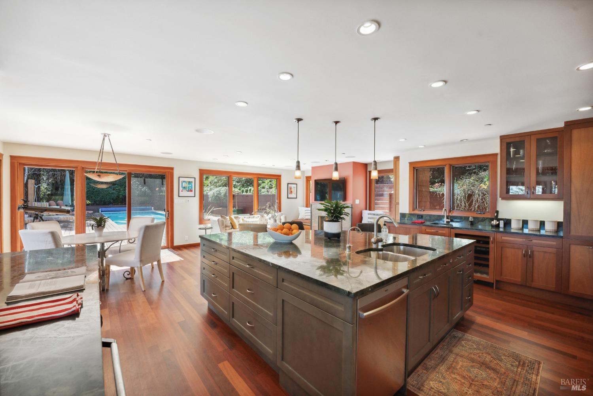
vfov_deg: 81.2
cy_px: 198
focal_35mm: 14
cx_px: 296
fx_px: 231
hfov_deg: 104.3
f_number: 8
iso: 200
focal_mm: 14
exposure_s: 1/20
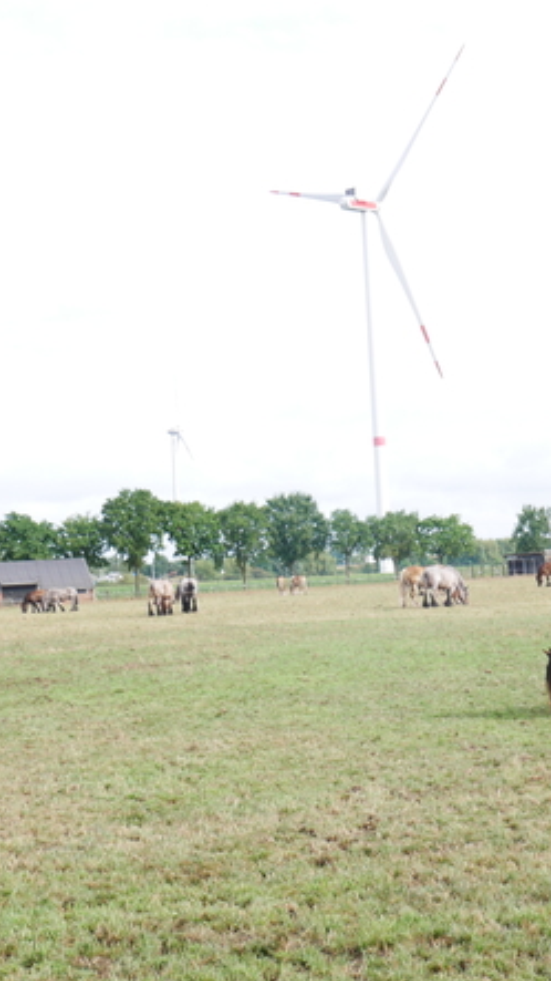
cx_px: 323
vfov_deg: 31.0
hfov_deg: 17.7
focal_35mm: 68
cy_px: 484
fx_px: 1767
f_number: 5.6
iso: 200
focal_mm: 23
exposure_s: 1/200
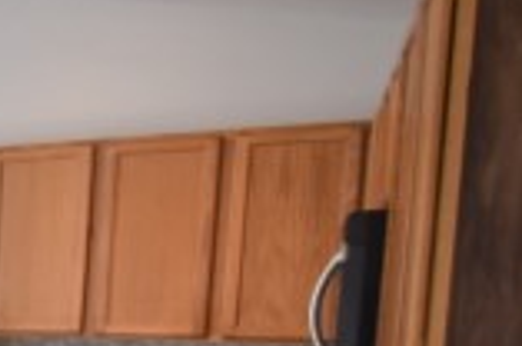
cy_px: 379
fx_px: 998
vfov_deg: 18.9
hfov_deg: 16.8
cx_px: -635
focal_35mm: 69
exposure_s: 1/125
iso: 800
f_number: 3.5
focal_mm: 10
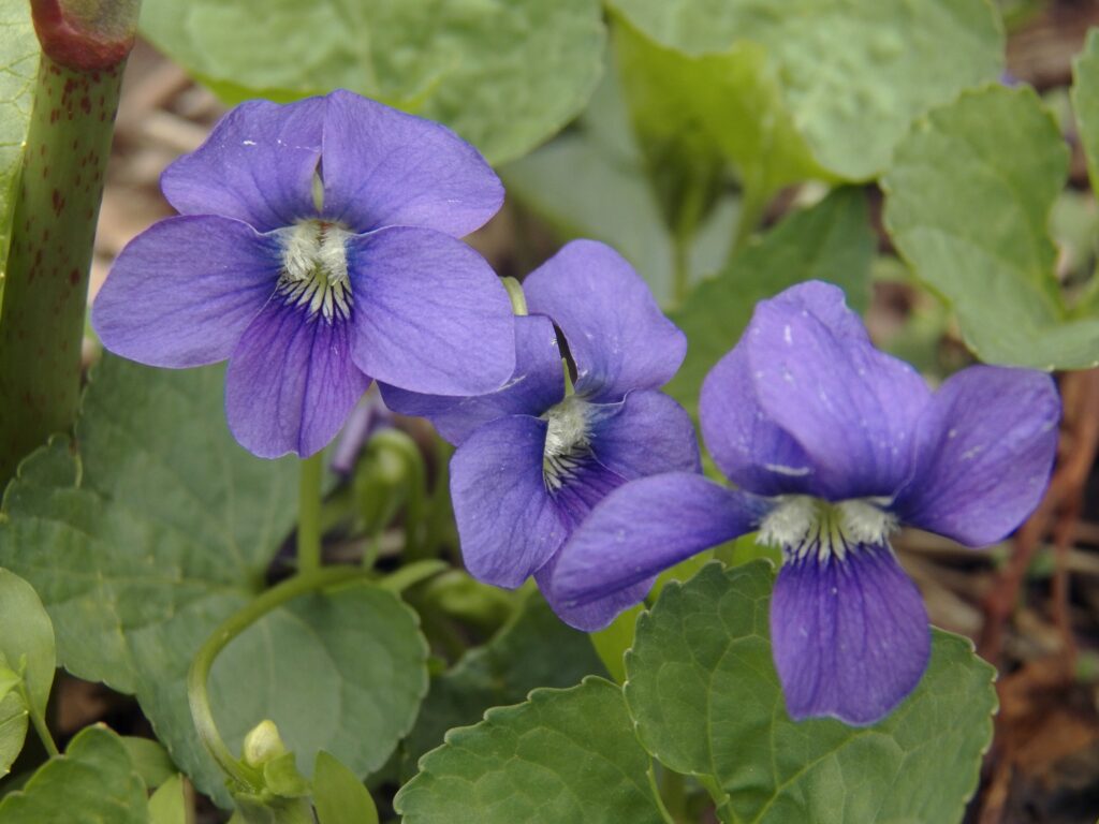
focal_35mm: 85
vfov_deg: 17.4
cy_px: 412
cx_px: 550
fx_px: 2699
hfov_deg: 23.0
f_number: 3.6
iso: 125
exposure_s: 1/160
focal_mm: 15.2
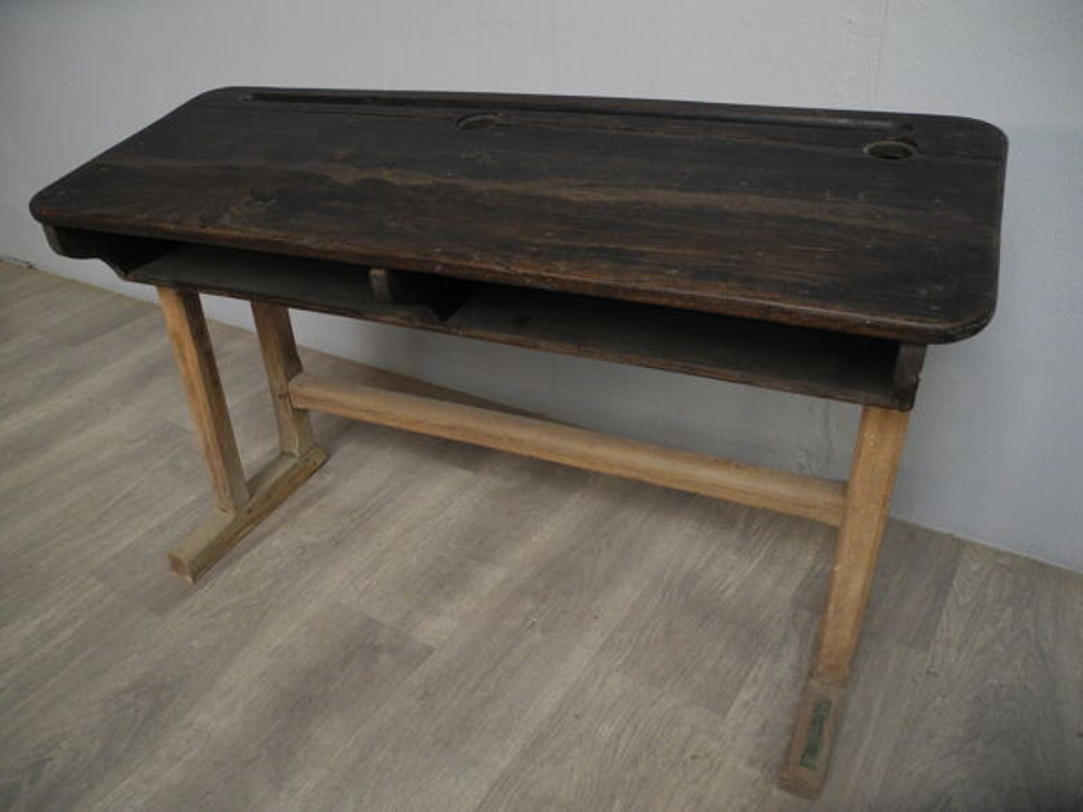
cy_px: 406
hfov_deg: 63.4
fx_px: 876
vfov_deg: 49.7
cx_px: 542
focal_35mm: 28
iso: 400
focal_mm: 6
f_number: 2.8
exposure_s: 1/30.7
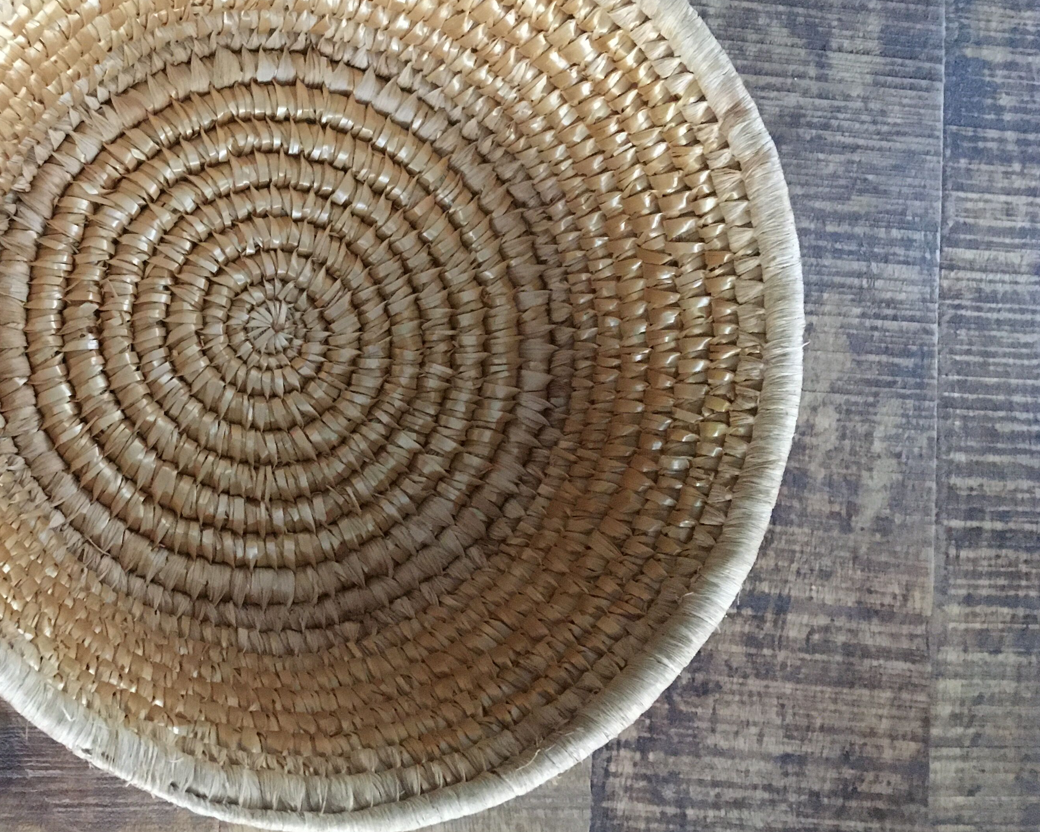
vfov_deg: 34.8
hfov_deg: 42.0
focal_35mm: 43
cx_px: 297
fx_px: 1323
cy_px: 339
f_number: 2.2
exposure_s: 1/17
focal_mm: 4.15
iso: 250
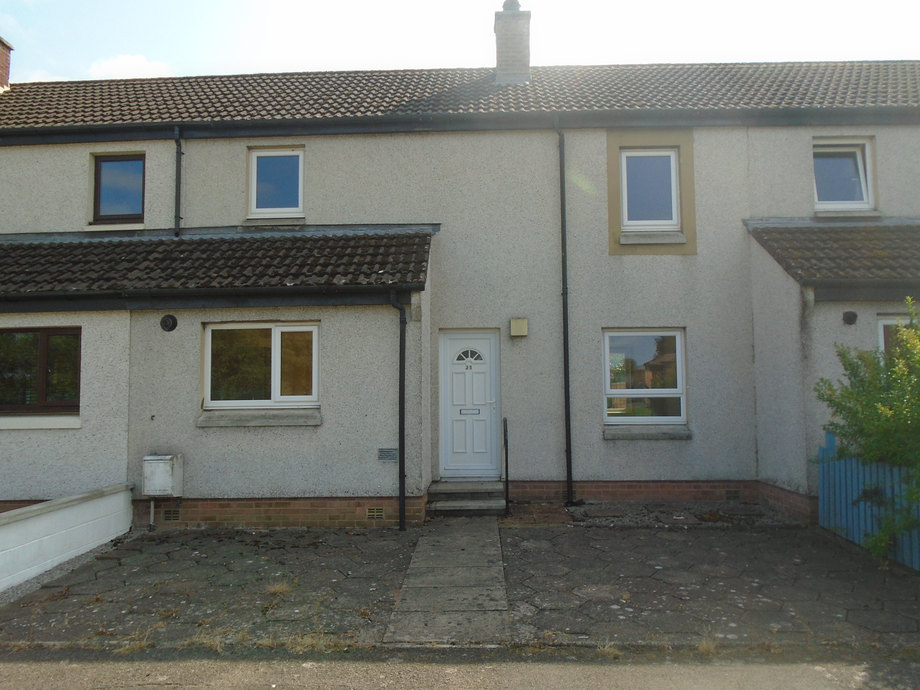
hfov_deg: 67.3
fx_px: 691
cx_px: 460
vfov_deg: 53.1
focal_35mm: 26
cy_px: 345
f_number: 3.2
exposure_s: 1/500
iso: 100
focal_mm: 4.6
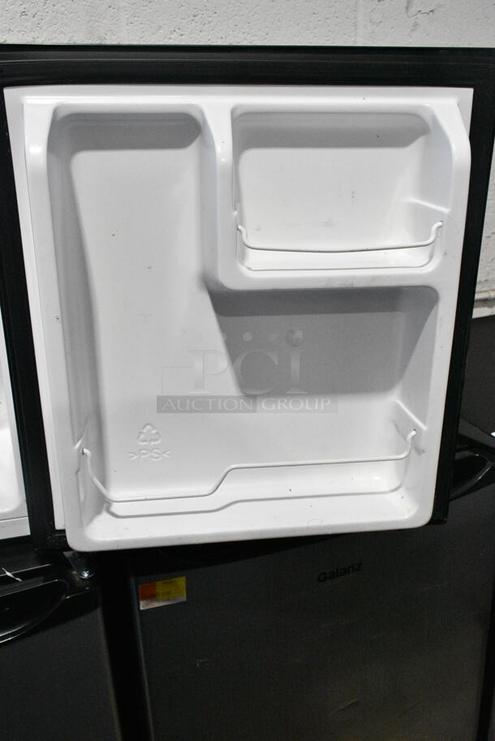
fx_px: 680
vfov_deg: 57.2
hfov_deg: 40.0
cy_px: 370
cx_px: 248
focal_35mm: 33
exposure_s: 1/320
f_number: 9
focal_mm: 22
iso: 6400
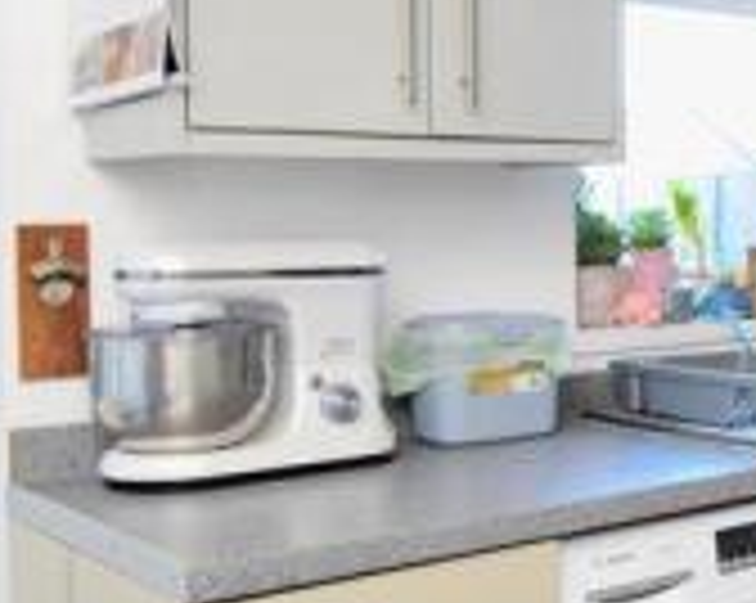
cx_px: 932
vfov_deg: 27.5
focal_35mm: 55
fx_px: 1229
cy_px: 227
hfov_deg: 29.0
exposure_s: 1/20
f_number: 8
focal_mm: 10
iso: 400
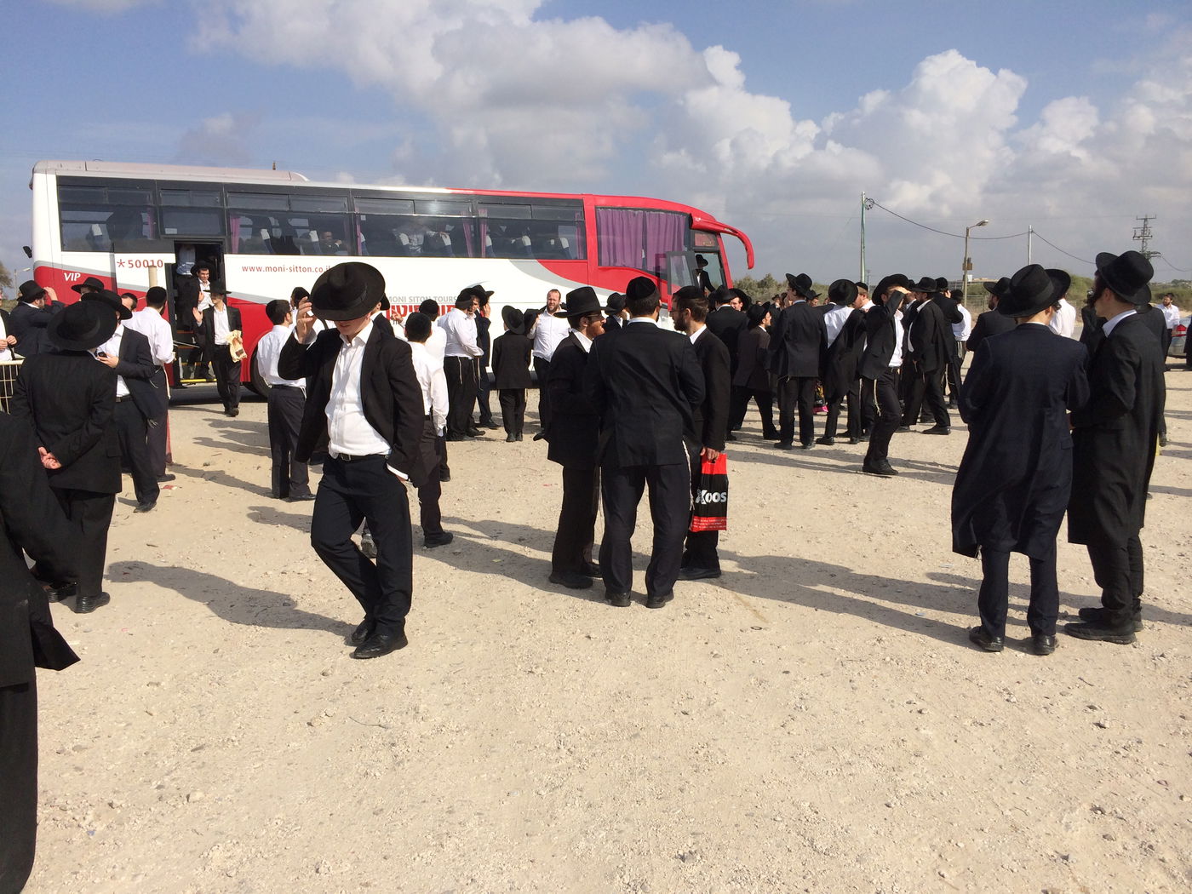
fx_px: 1033
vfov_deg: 46.8
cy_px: 447
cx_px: 596
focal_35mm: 30
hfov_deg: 60.0
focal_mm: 4.12
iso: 40
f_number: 2.2
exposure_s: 1/3425
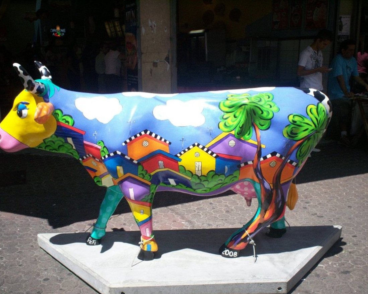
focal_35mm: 38
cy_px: 149
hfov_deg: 47.9
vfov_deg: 39.2
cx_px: 172
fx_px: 414
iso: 100
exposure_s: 1/446
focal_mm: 6
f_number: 4.5
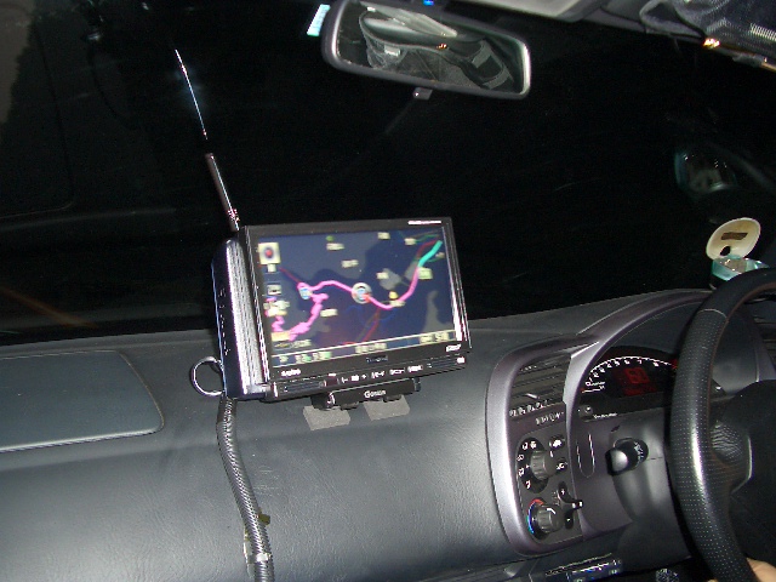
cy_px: 291
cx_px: 388
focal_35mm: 35
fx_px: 785
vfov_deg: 40.7
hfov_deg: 52.6
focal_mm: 5.8
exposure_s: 1/40
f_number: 2.6
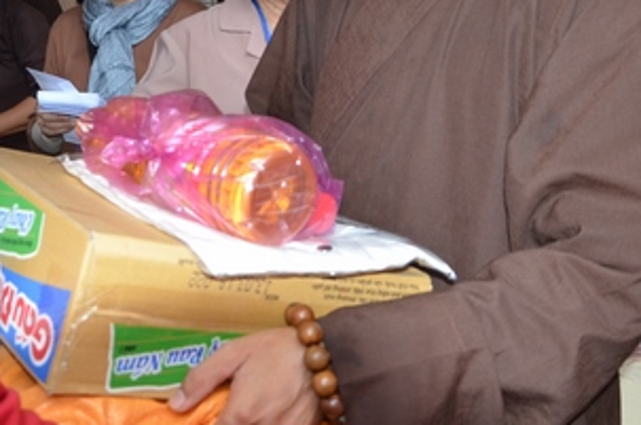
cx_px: 209
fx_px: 1031
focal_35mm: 58
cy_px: 1
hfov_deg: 34.2
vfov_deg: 22.4
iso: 640
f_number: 5
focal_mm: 18
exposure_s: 1/250
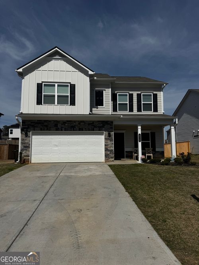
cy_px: 132
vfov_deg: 71.6
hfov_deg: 56.8
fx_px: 184
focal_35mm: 24
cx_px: 100
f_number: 1.78
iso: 80
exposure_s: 1/12346
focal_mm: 6.76
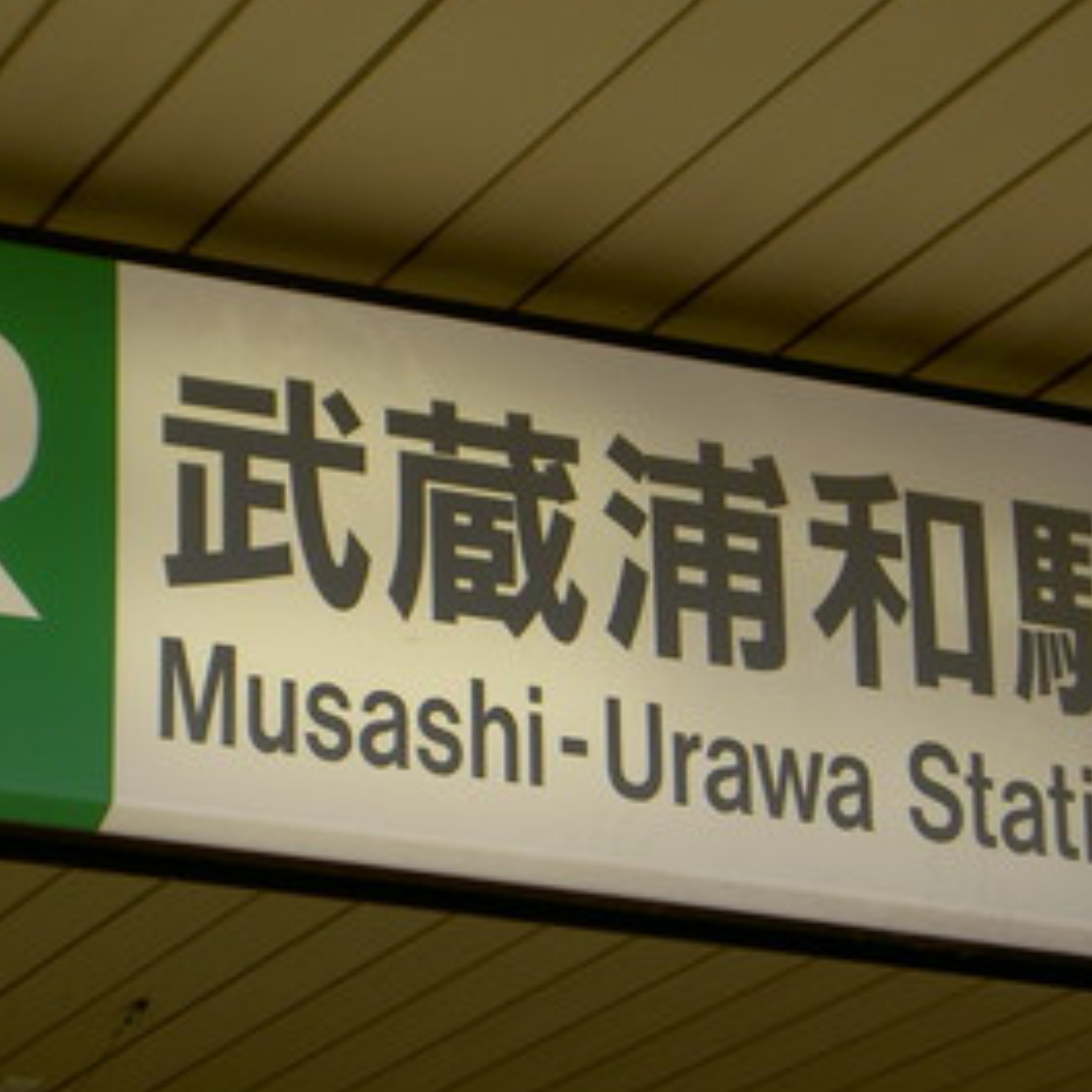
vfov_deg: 13.0
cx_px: 327
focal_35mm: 134
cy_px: 476
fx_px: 4783
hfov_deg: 13.0
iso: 50
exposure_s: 1/80
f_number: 4.6
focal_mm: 14.7
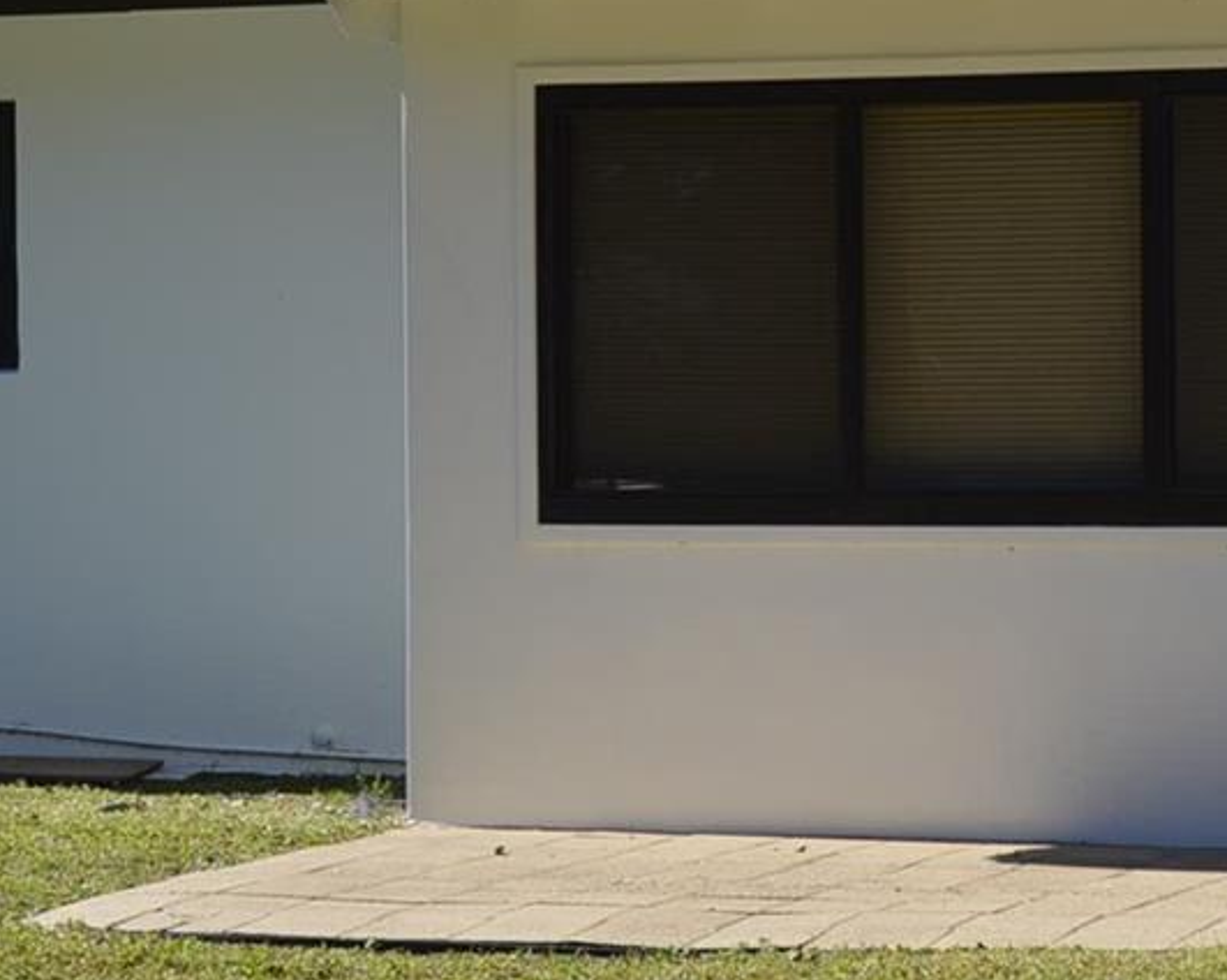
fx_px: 5516
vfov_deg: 10.1
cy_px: 302
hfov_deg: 12.7
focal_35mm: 152
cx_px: 663
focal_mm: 28
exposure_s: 1/320
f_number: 9
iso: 100
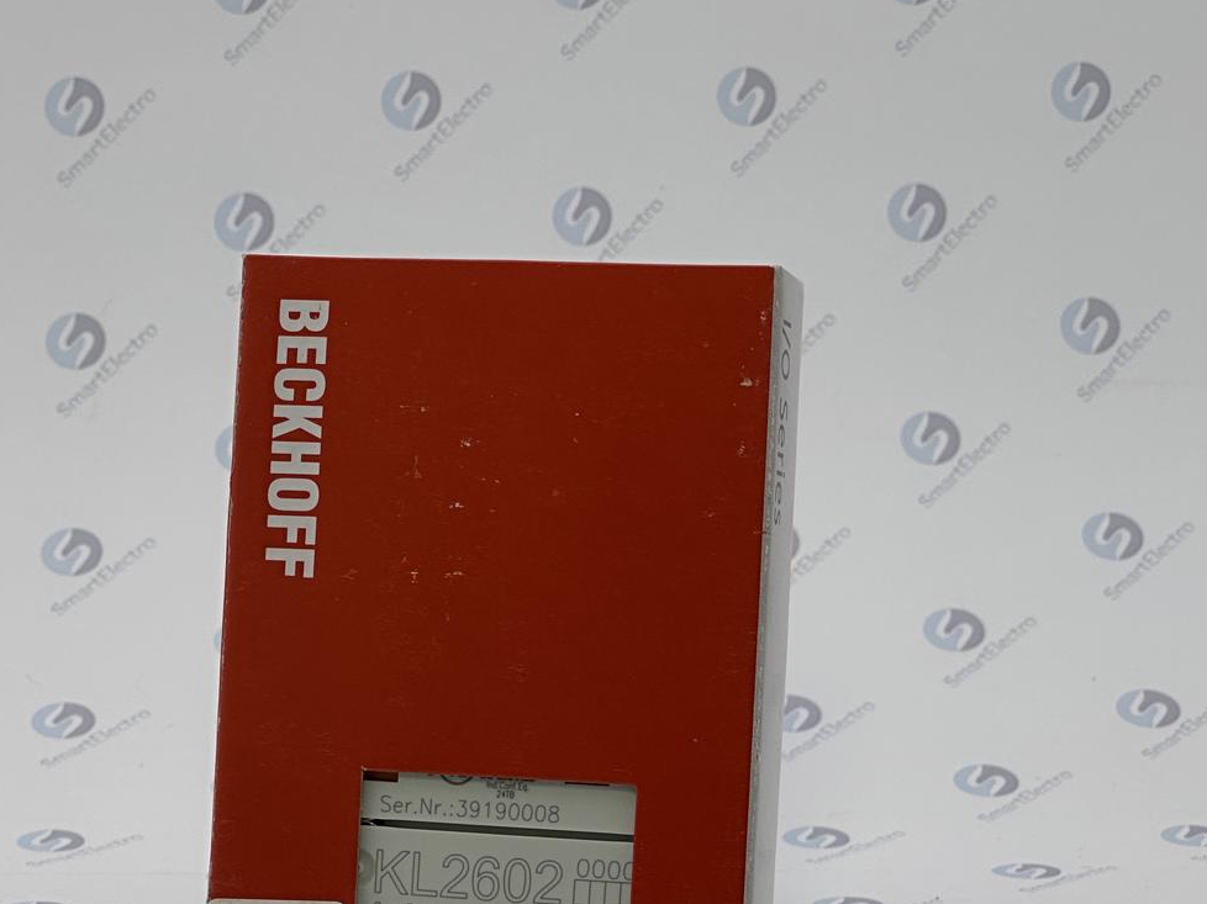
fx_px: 4392
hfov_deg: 15.6
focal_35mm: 126
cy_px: 585
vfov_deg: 11.7
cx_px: 459
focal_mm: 9
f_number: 2.8
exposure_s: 1/244
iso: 32
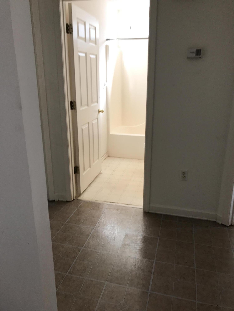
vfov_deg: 63.4
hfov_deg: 49.7
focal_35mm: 28
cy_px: 156
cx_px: 117
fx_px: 252
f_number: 1.8
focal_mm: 3.99
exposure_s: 1/60
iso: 25
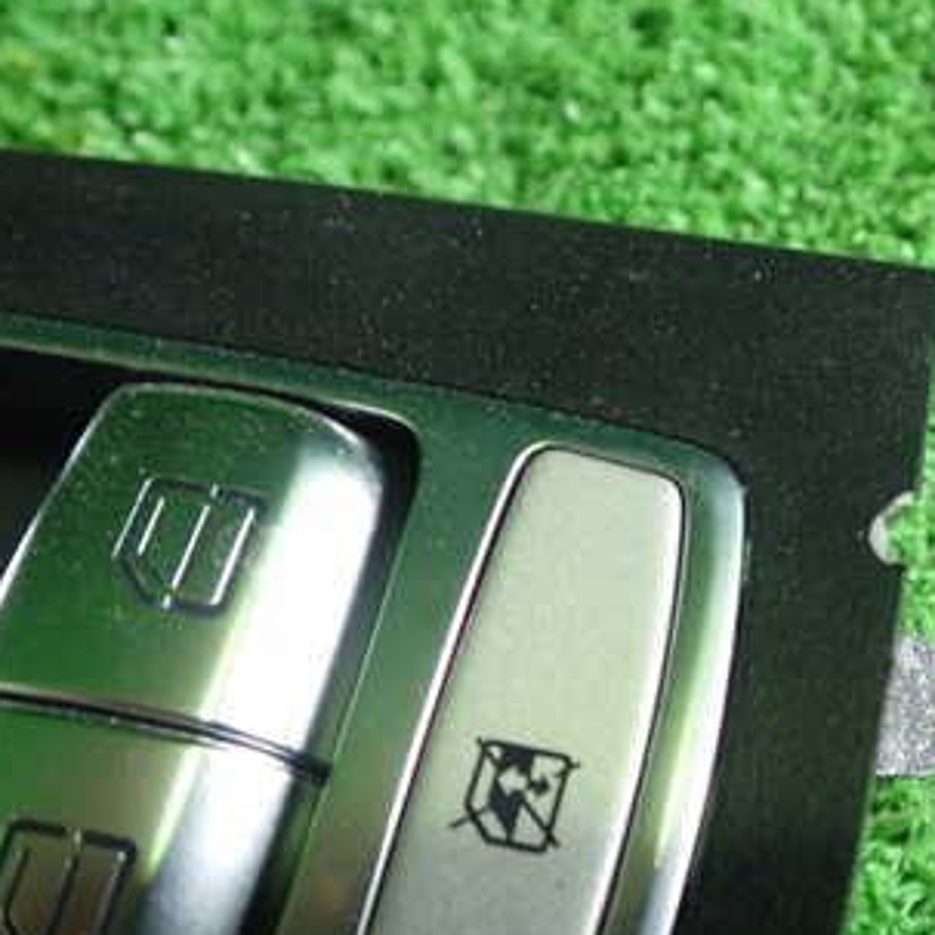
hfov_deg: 29.2
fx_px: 1711
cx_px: 864
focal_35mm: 56
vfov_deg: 30.5
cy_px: 534
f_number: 2.4
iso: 200
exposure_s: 1/40
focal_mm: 5.79
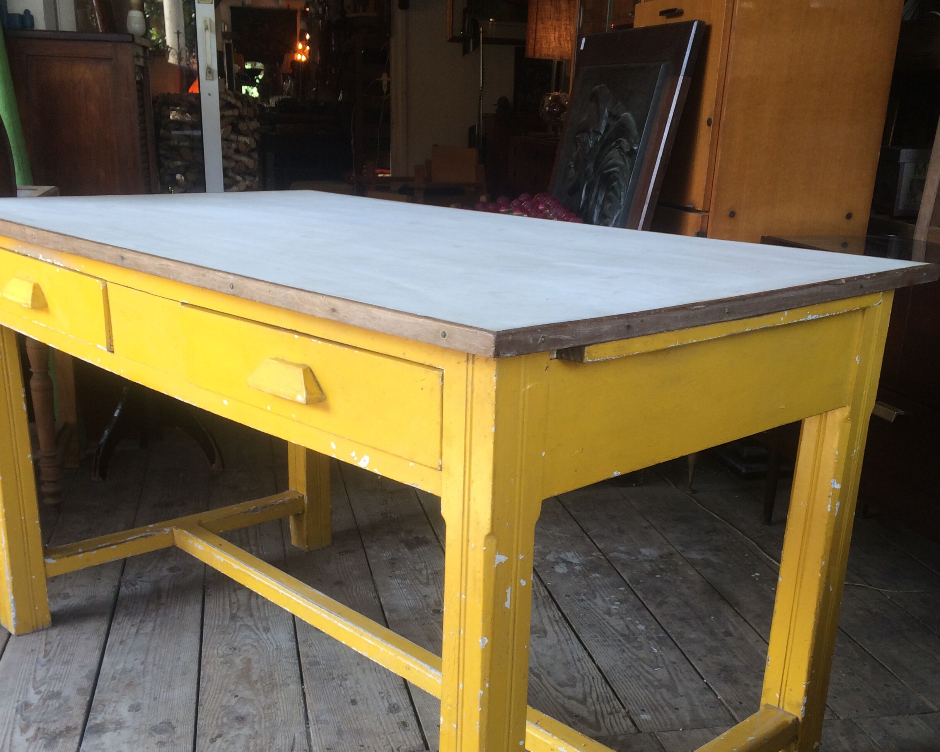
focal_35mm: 38
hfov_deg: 47.9
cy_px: 508
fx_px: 1057
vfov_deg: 38.7
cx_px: 470
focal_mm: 4.15
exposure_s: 1/100
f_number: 2.2
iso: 50
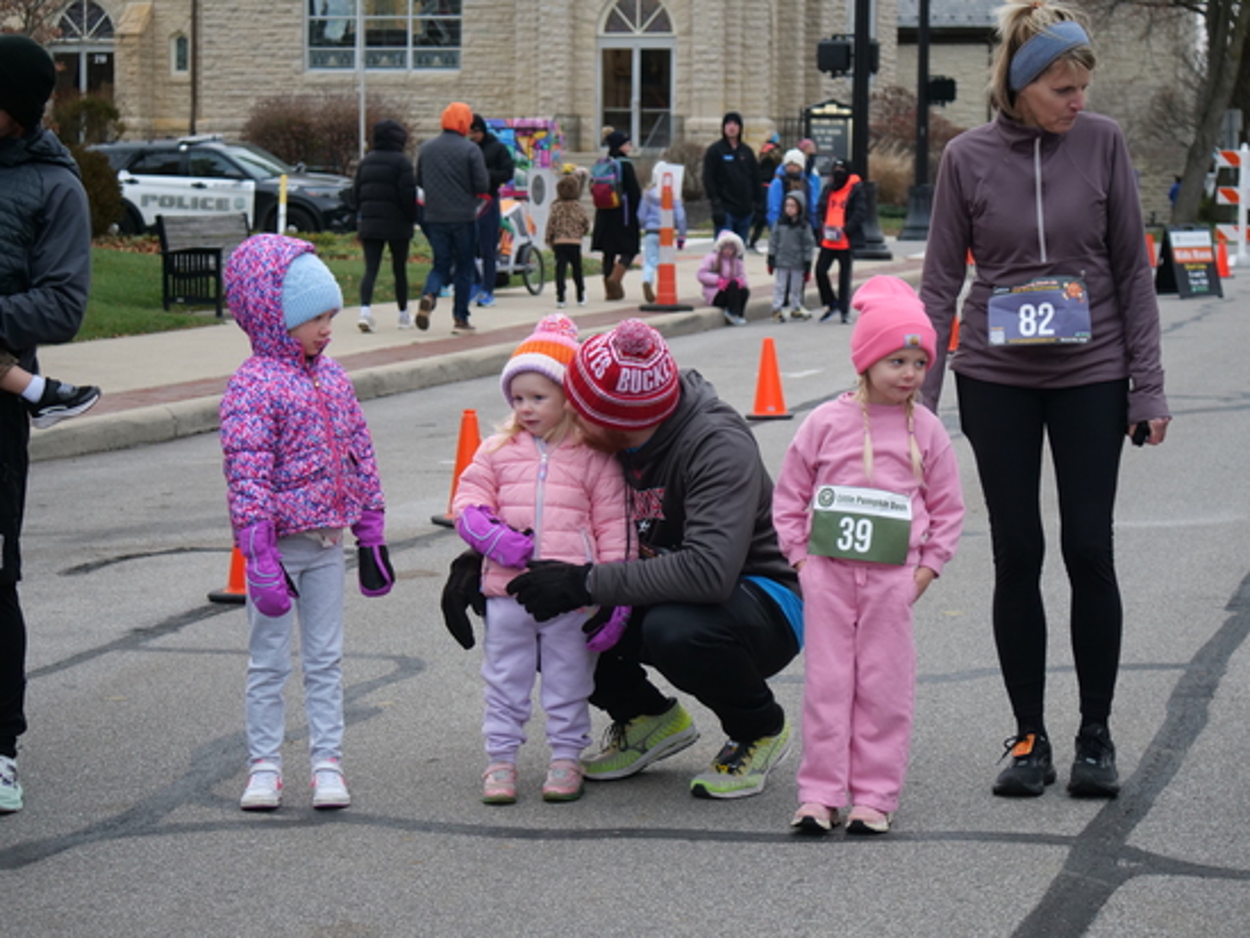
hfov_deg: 21.8
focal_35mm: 90
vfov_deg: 16.4
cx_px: 625
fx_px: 3251
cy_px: 469
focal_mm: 45
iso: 500
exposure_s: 1/100
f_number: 4
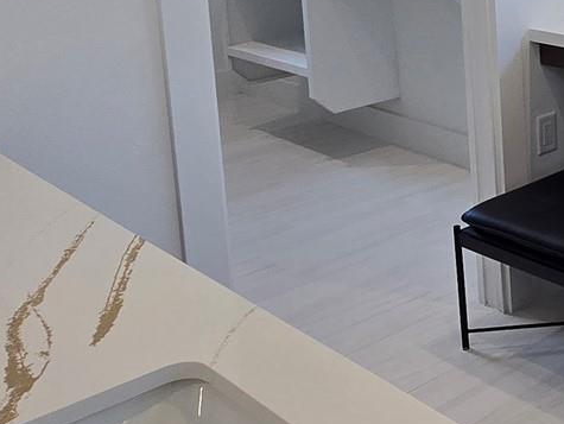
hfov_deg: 28.3
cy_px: -17
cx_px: 731
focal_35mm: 56
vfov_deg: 24.7
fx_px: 913
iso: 64
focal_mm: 2.2
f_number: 2.2
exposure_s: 1/120
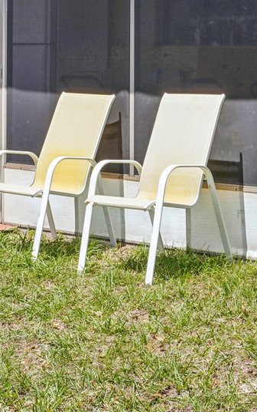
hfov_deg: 12.9
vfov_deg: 20.3
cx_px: 171
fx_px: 1131
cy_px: 57
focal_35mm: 101
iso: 100
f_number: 20
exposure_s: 1/30
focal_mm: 26
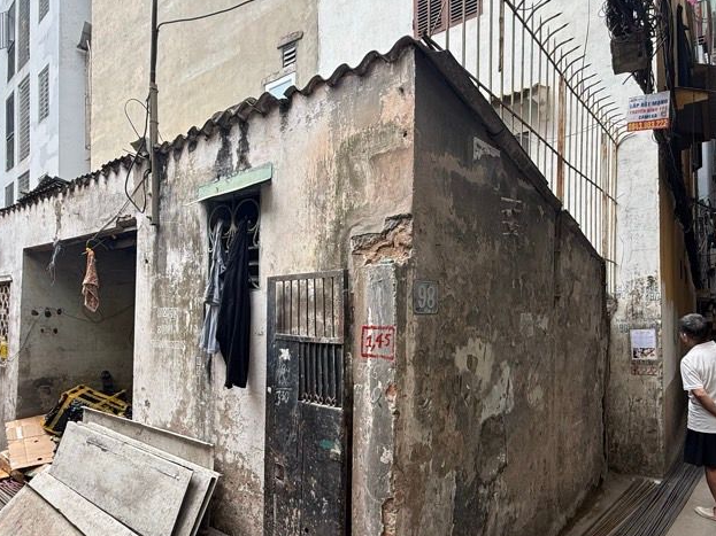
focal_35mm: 23
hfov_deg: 73.9
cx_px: 371
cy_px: 306
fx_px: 476
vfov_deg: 58.6
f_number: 2.2
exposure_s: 1/128
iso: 50
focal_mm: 2.22
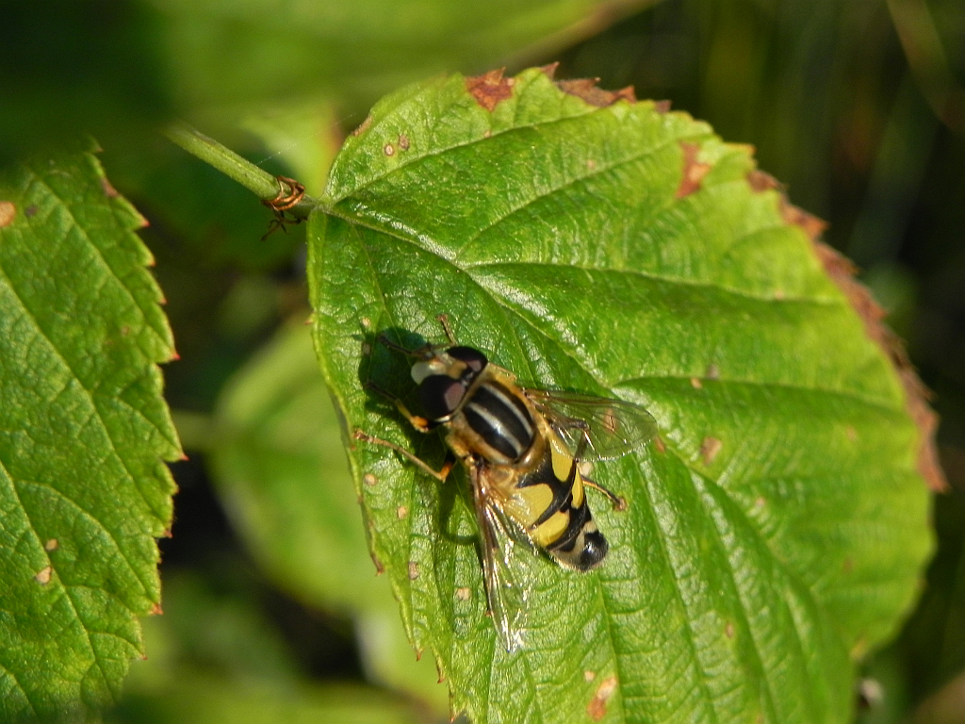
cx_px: 482
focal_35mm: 105
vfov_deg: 14.1
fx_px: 2927
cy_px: 362
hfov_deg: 18.7
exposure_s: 1/188
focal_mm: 18.8
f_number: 4
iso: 160
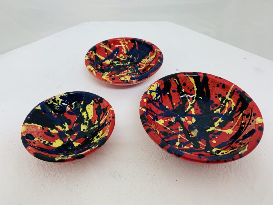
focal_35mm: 26
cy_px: 102
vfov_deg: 53.1
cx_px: 136
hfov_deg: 67.3
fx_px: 205
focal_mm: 4.25
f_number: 1.8
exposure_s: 1/120
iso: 80
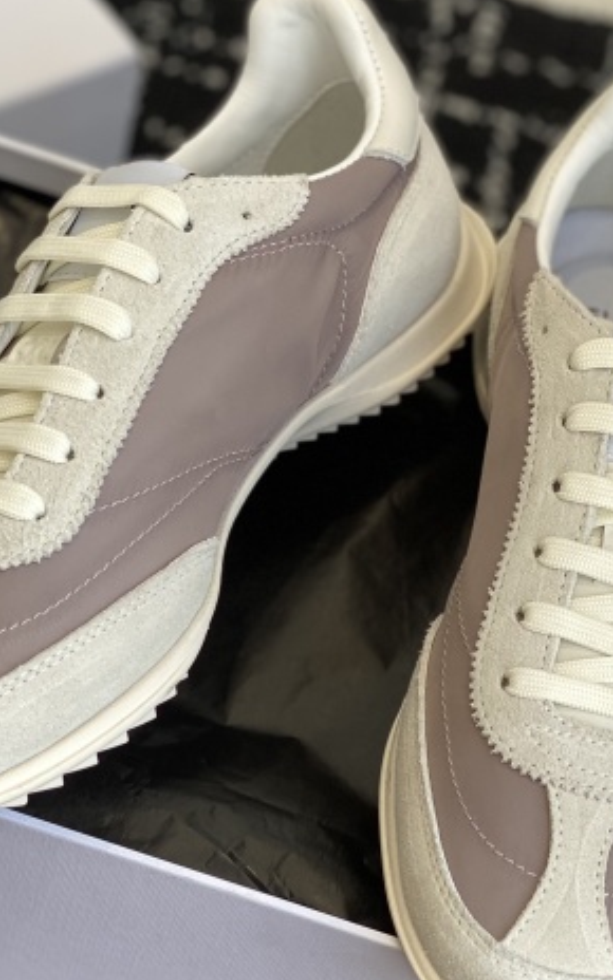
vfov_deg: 21.9
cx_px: 292
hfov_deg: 13.8
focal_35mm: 95
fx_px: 2539
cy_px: 492
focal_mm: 6
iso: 25
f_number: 2
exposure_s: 1/122
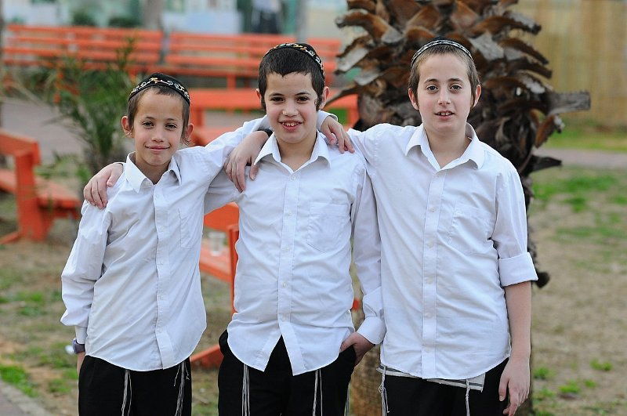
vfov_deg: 11.4
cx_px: 314
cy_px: 208
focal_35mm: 120
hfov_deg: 17.1
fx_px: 2087
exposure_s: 1/320
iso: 500
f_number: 3.2
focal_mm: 80
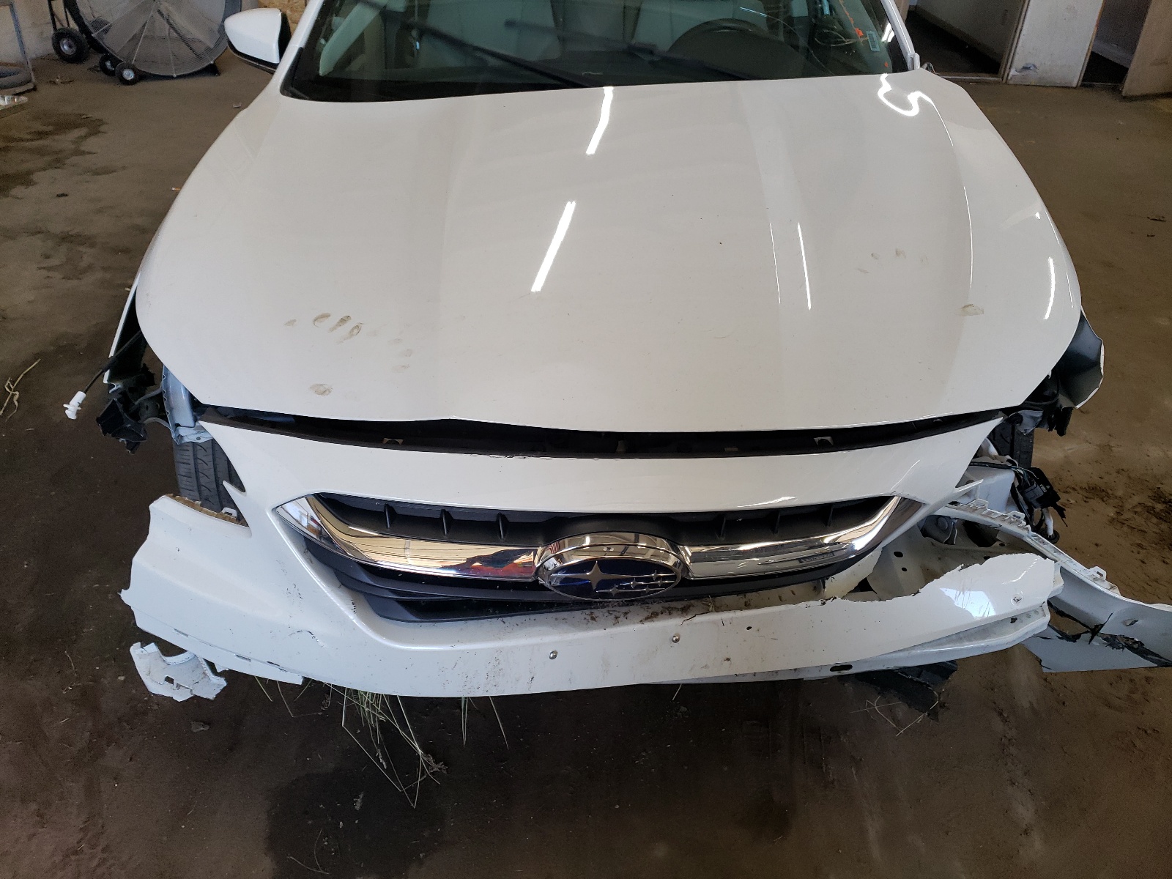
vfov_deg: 53.1
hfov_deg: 67.3
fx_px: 880
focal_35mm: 26
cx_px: 586
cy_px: 440
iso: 92
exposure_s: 1/120
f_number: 1.5
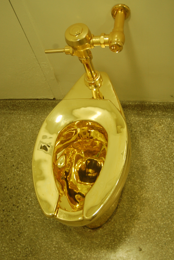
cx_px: 85
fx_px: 290
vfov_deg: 48.5
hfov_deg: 33.4
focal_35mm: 40
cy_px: 129
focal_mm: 26
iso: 800
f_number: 4.2
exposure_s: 1/25
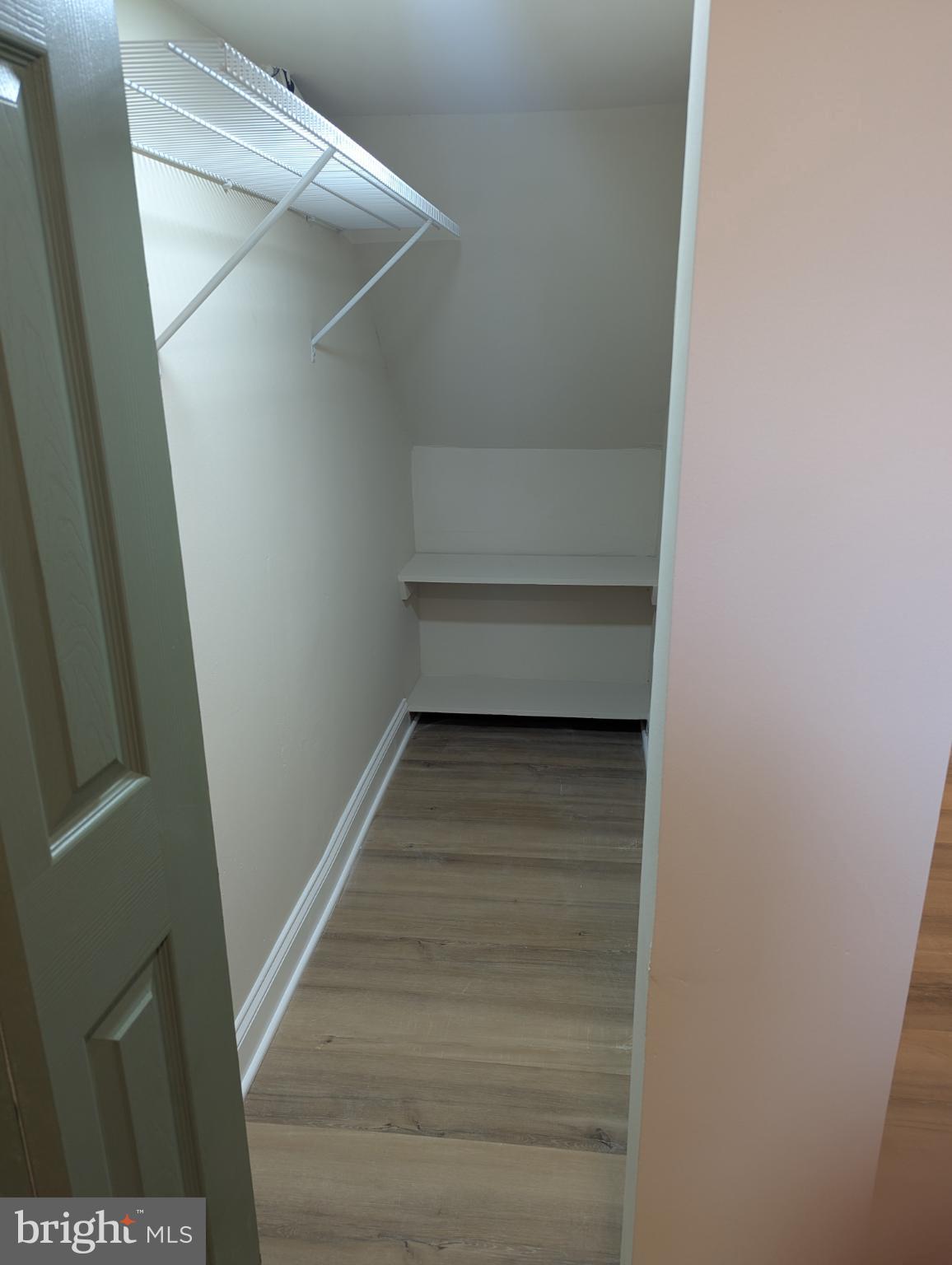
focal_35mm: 24
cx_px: 476
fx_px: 878
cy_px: 632
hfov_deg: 56.9
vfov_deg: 71.5
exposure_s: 1/23.8
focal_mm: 6.81
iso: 46
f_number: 1.85
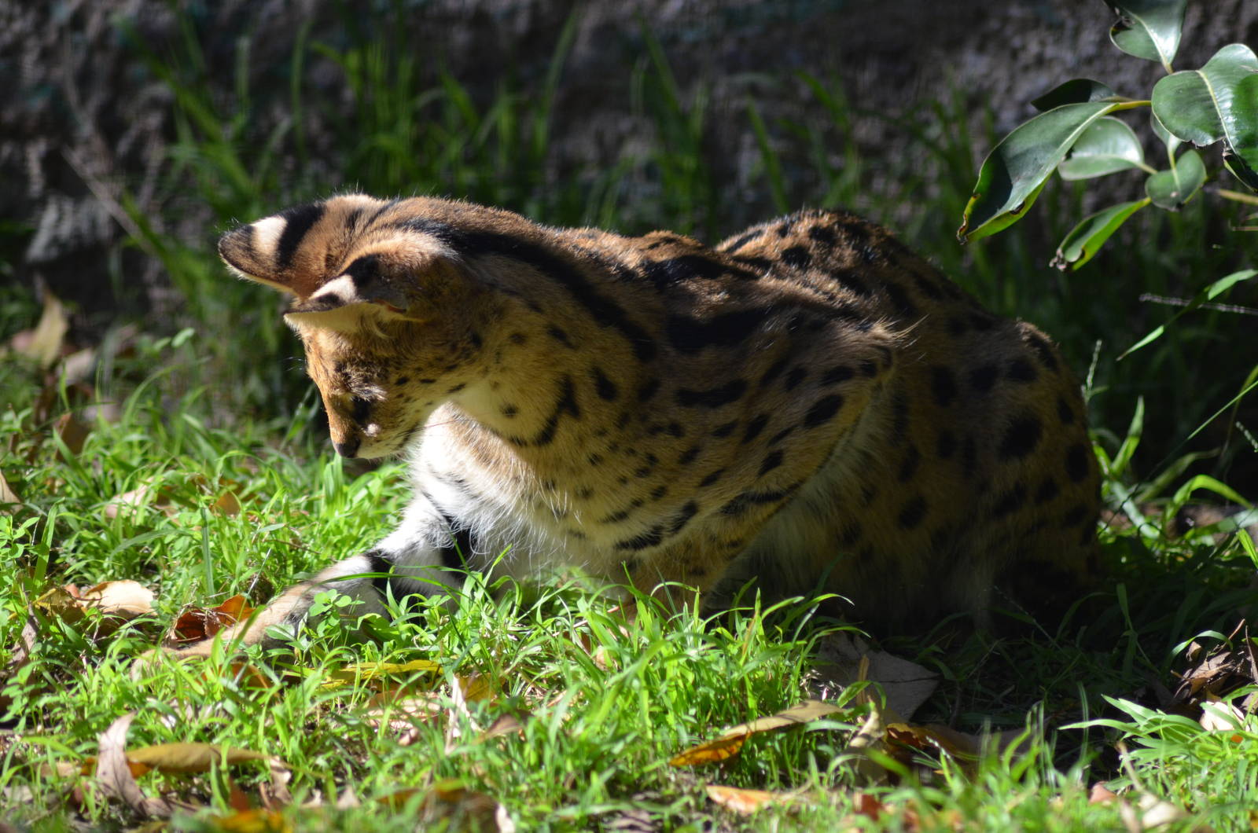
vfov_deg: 4.6
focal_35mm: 300
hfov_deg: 6.9
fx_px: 10462
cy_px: 416
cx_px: 629
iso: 800
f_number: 4.8
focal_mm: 200
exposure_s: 1/1000
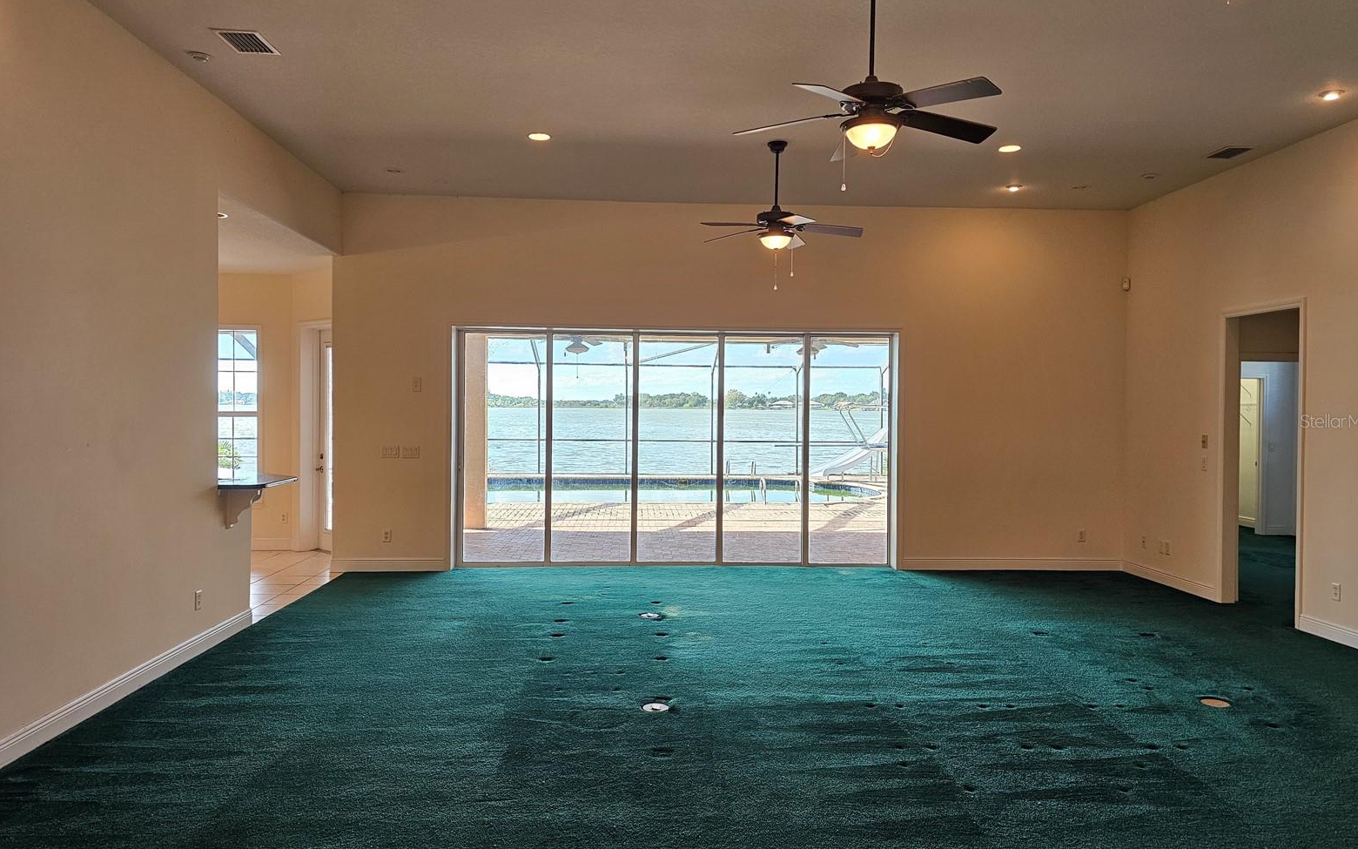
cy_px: 421
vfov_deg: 49.3
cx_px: 686
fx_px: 925
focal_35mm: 25
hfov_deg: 72.5
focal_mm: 6.3
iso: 125
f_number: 1.7
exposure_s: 1/120
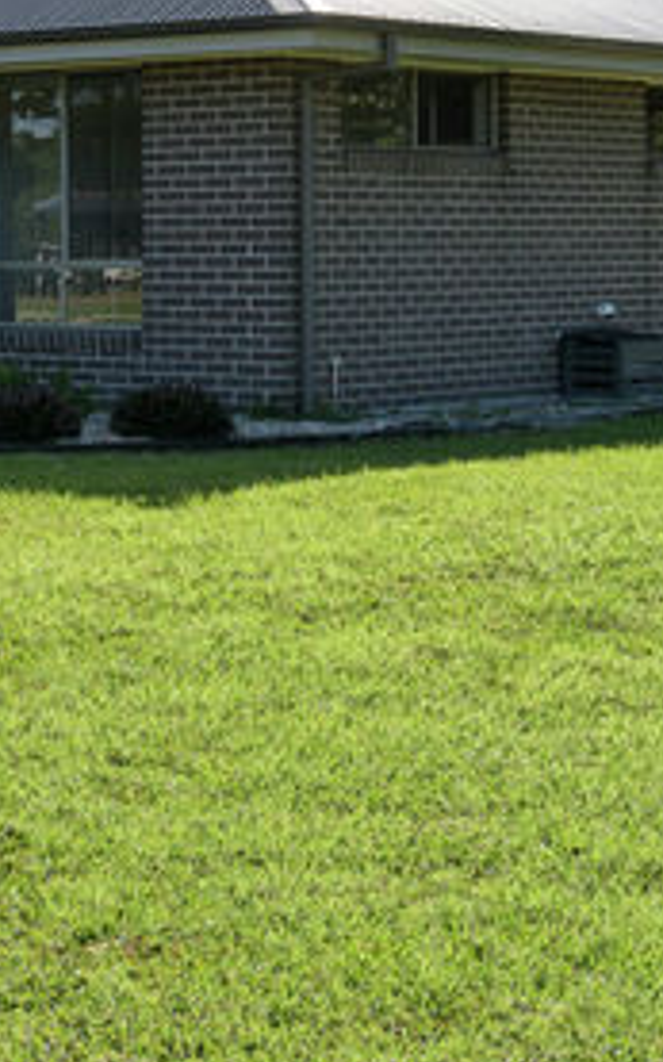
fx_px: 2979
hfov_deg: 12.0
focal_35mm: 103
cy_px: 272
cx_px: -379
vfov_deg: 20.1
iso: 200
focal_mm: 35
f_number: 9
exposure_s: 1/640
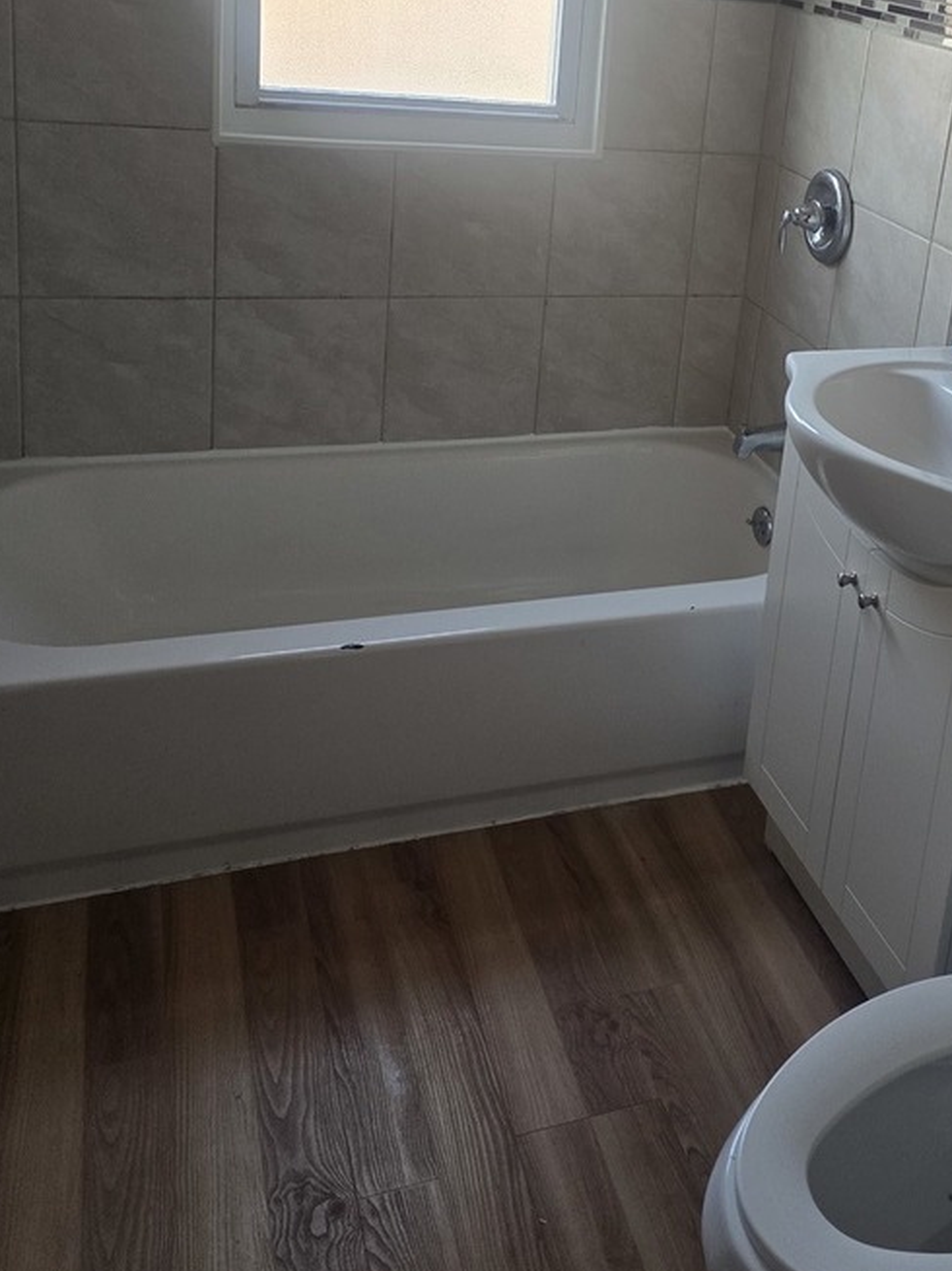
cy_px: 297
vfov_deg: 47.0
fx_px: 1394
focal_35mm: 38
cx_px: 711
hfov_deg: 36.8
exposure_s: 1/120
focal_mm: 6.3
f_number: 1.7
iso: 200
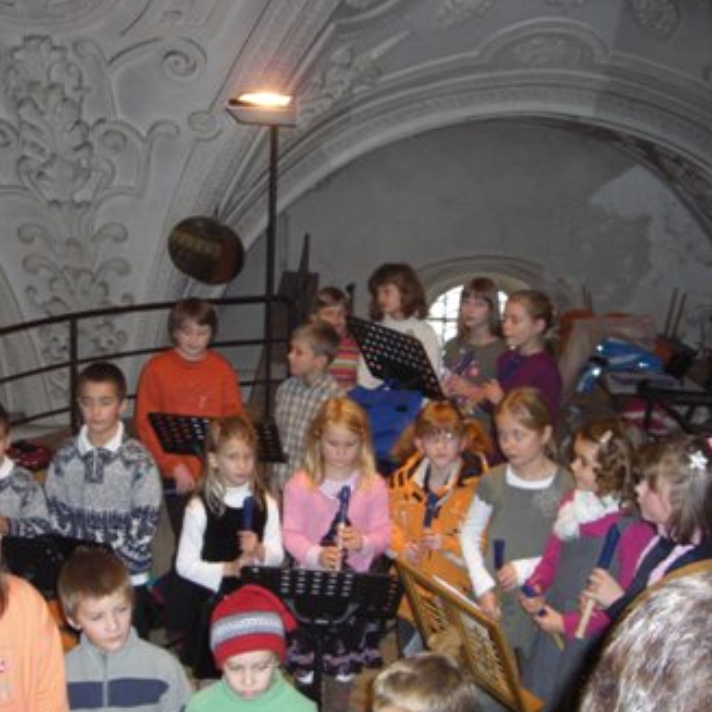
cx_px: 244
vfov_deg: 36.8
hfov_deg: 36.5
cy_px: 359
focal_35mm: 46
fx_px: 1070
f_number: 2.7
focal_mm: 6.2
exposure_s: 1/60
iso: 200
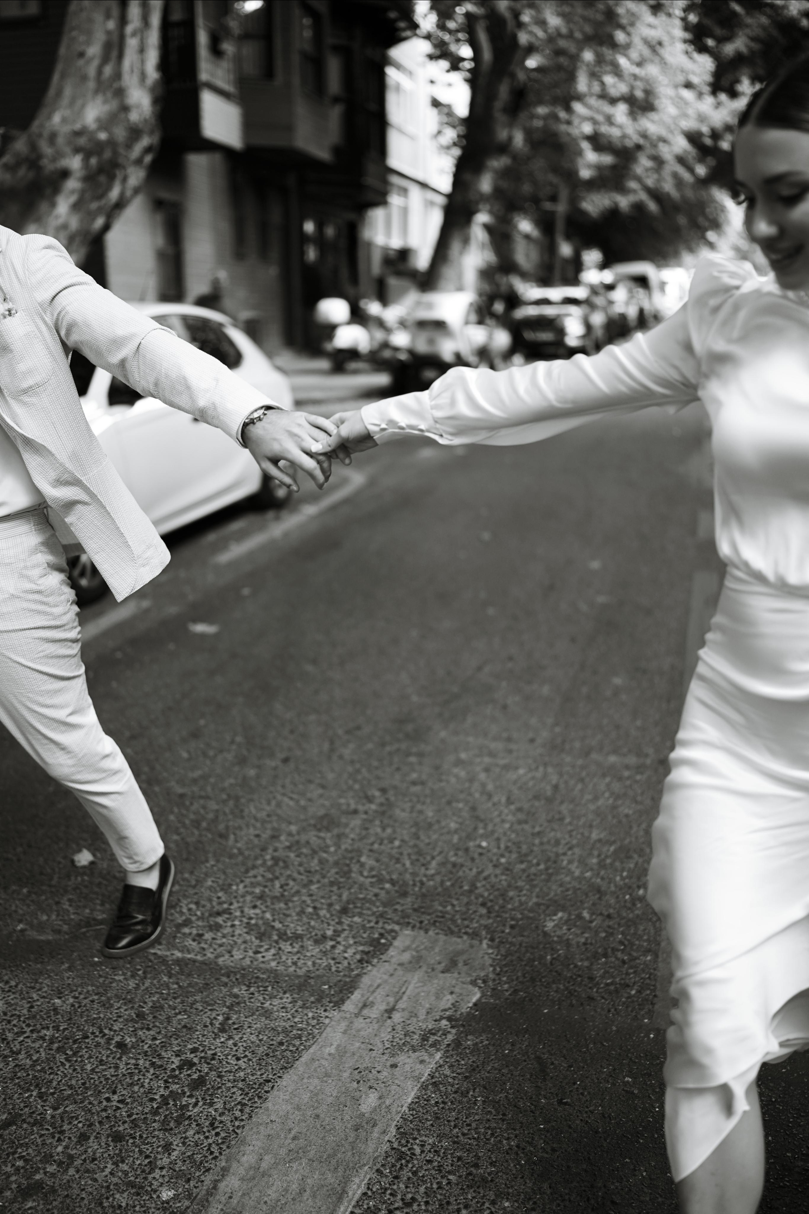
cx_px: 404
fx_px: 1180
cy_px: 607
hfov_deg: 37.9
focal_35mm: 35
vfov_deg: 54.4
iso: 160
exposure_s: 1/500
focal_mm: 35
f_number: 1.4
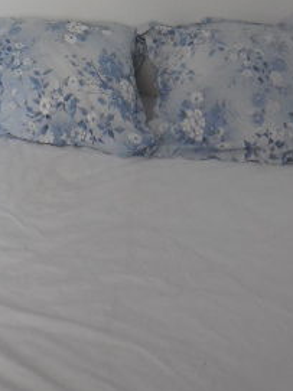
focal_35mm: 59
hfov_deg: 24.7
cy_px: 7
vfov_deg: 30.6
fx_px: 666
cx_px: 102
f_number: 3.1
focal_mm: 4.5
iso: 400
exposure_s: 1/40
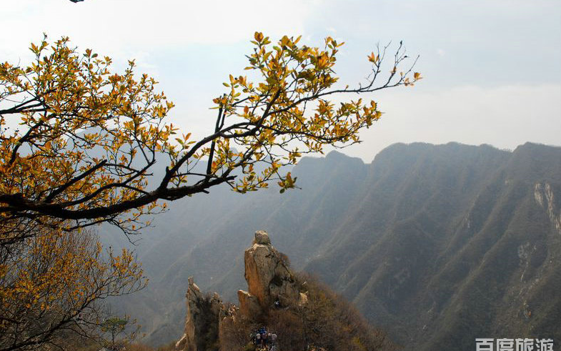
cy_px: 186
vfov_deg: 44.5
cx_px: 279
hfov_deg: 66.5
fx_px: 428
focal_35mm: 28
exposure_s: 1/500
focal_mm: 18
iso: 250
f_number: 9
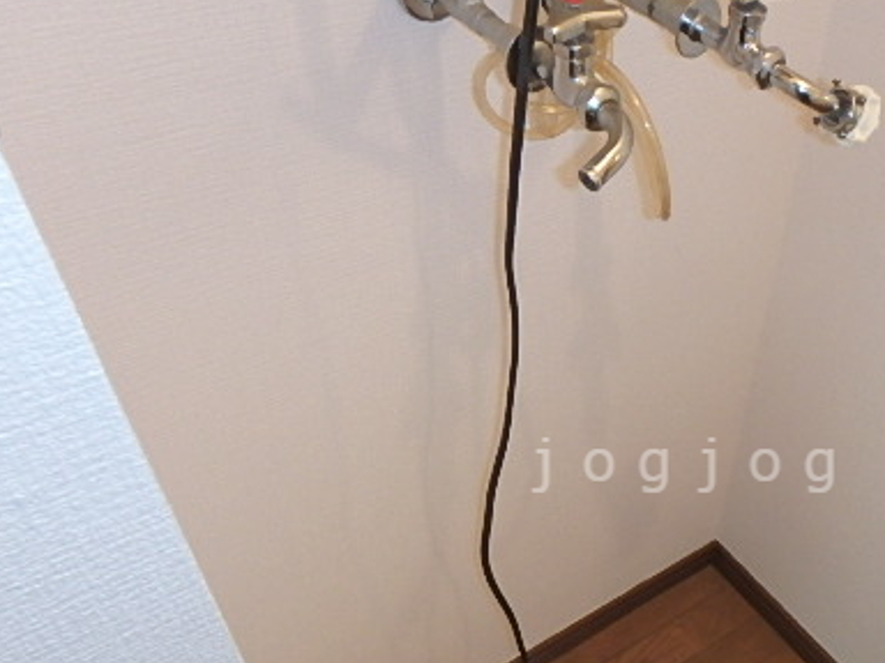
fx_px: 895
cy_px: 465
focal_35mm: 35
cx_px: 689
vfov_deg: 40.0
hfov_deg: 49.9
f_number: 3.5
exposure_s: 1/30
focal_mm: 3.7
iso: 400
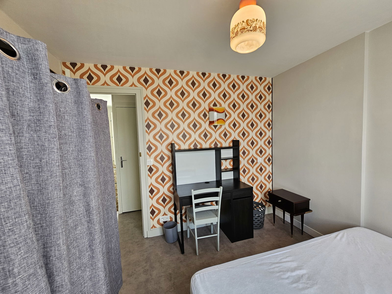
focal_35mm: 13
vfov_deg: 89.9
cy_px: 147
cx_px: 196
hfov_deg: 106.2
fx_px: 147
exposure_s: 1/50
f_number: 2.2
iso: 80
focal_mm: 2.2
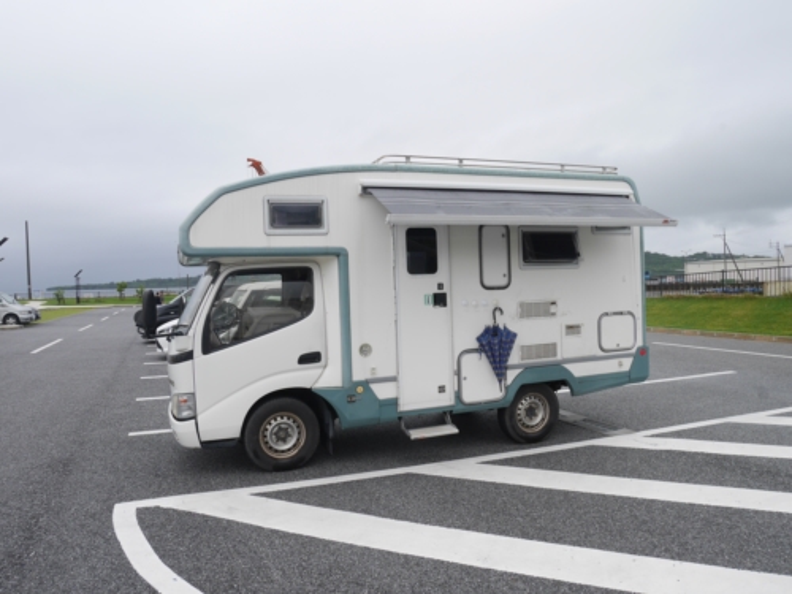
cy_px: 297
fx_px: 549
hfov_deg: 71.6
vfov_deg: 56.8
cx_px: 396
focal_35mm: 24
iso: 200
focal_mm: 12
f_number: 7.1
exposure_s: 1/400
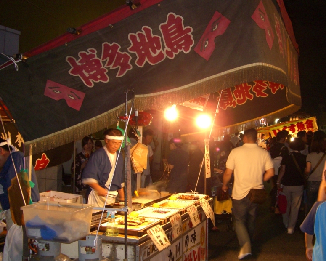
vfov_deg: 30.8
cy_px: 135
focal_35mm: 49
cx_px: 199
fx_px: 473
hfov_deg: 37.9
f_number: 2.8
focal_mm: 7.9
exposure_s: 1/15
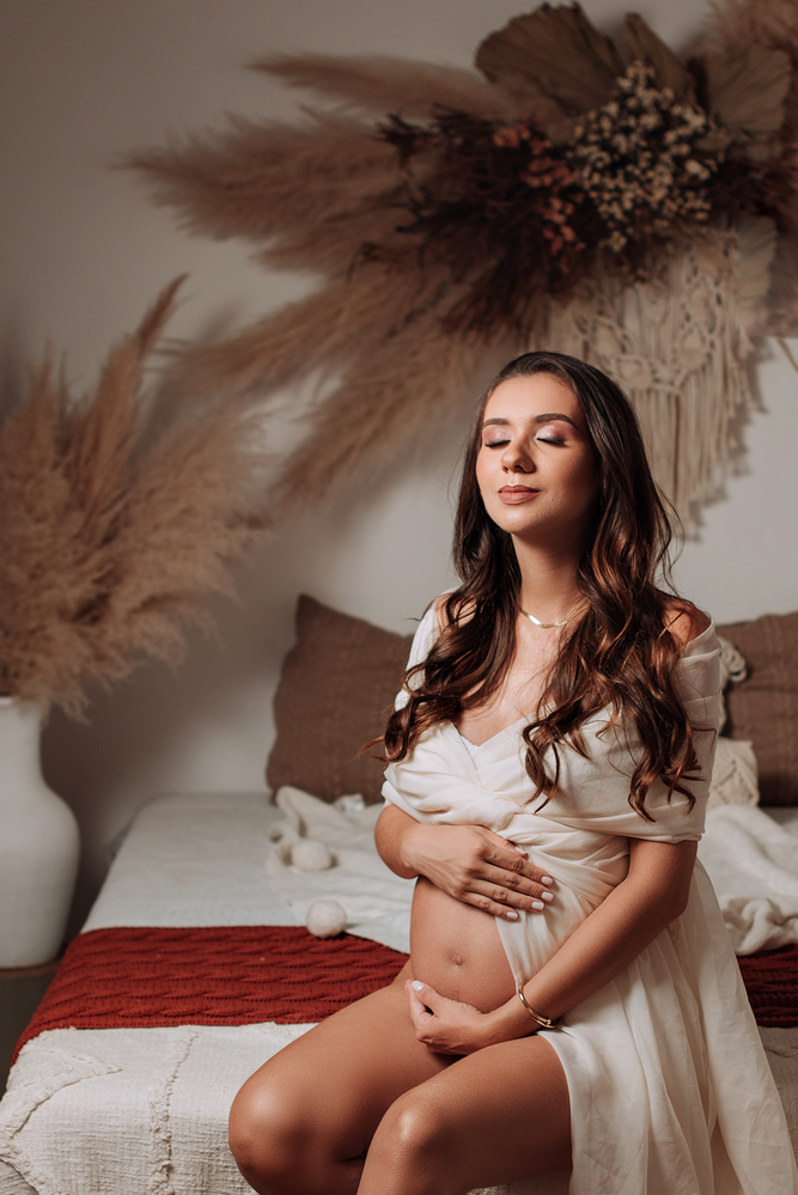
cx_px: 535
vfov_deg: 22.6
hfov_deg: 15.2
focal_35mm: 90
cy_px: 736
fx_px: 2989
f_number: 2.8
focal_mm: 50
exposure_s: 1/125
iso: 100
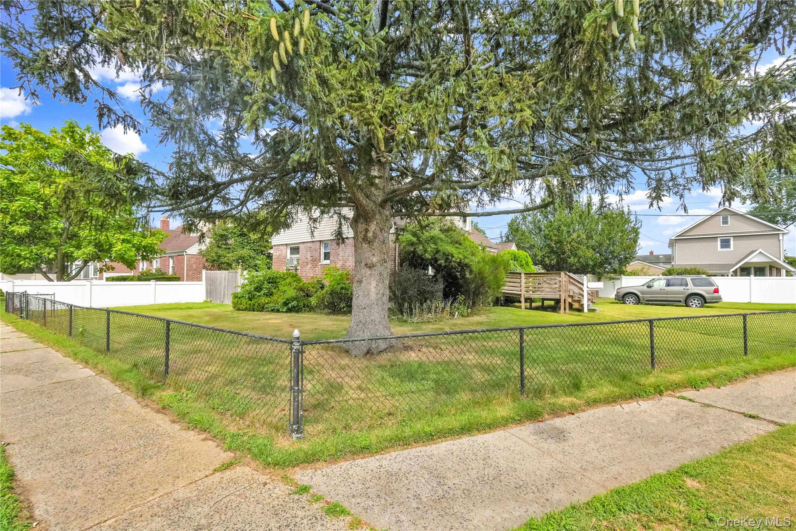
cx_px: 398
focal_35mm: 16
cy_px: 266
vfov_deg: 72.0
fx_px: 365
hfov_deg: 95.0
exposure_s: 1/8000
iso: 2500
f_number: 7.1
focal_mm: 16.5
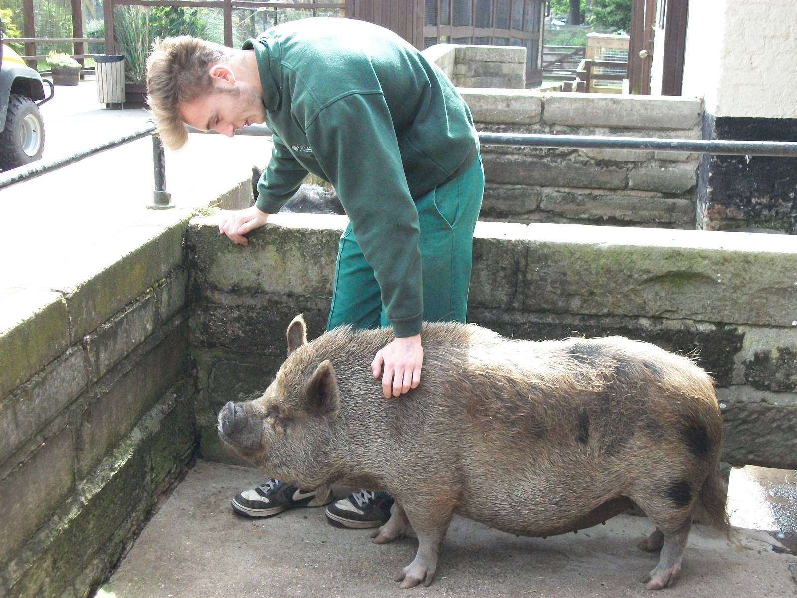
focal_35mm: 50
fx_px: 1151
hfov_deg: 38.2
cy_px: 299
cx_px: 398
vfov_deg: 29.1
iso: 376
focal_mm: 8.8
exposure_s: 1/500
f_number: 3.6
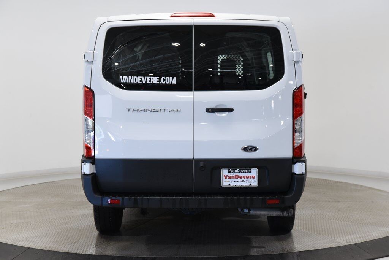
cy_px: 130
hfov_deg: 32.4
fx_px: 670
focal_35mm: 62
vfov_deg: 21.9
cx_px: 194
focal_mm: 62
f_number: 5
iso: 1600
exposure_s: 1/100
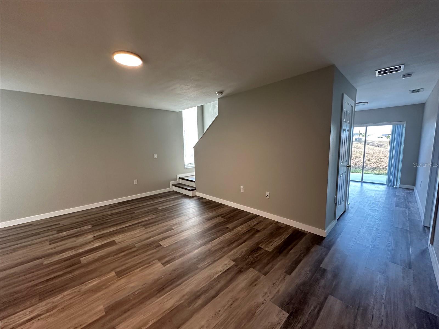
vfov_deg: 85.7
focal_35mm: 14
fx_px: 178
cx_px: 220
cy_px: 164
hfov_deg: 102.1
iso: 320
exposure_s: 1/120
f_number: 2.2
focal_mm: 2.22
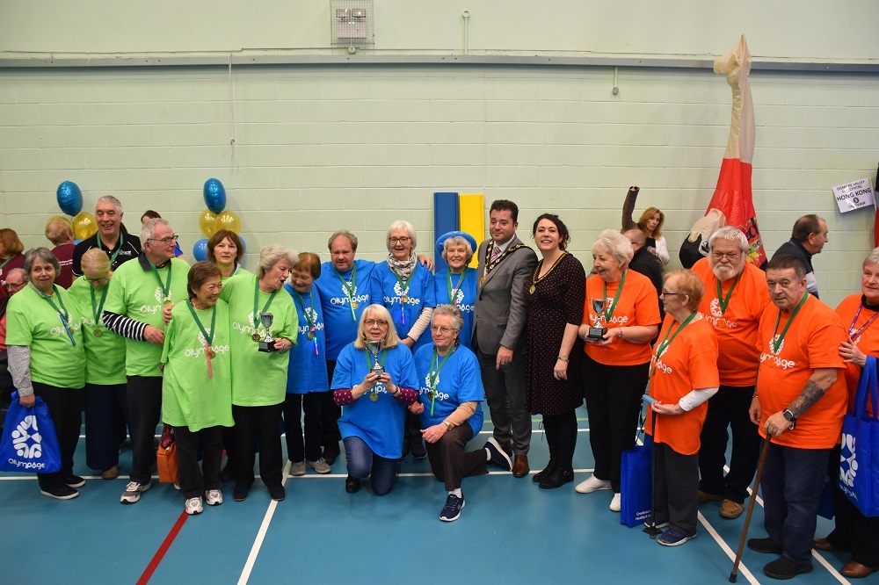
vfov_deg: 47.9
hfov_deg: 67.4
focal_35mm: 27
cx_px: 440
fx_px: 659
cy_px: 292
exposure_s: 1/60
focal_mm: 18
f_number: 4
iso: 800
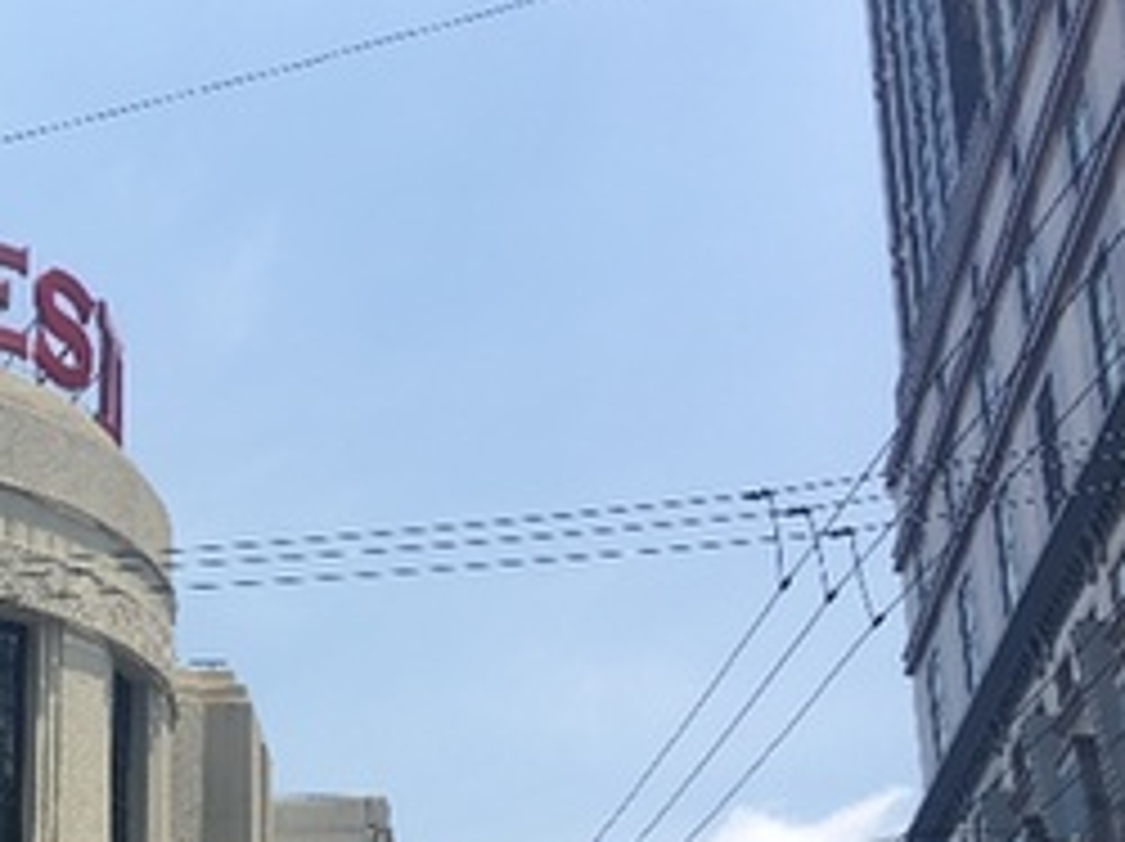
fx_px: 2468
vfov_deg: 19.2
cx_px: -4
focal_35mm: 76
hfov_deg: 24.5
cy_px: 644
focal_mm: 4.15
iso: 25
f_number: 2.2
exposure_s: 1/927
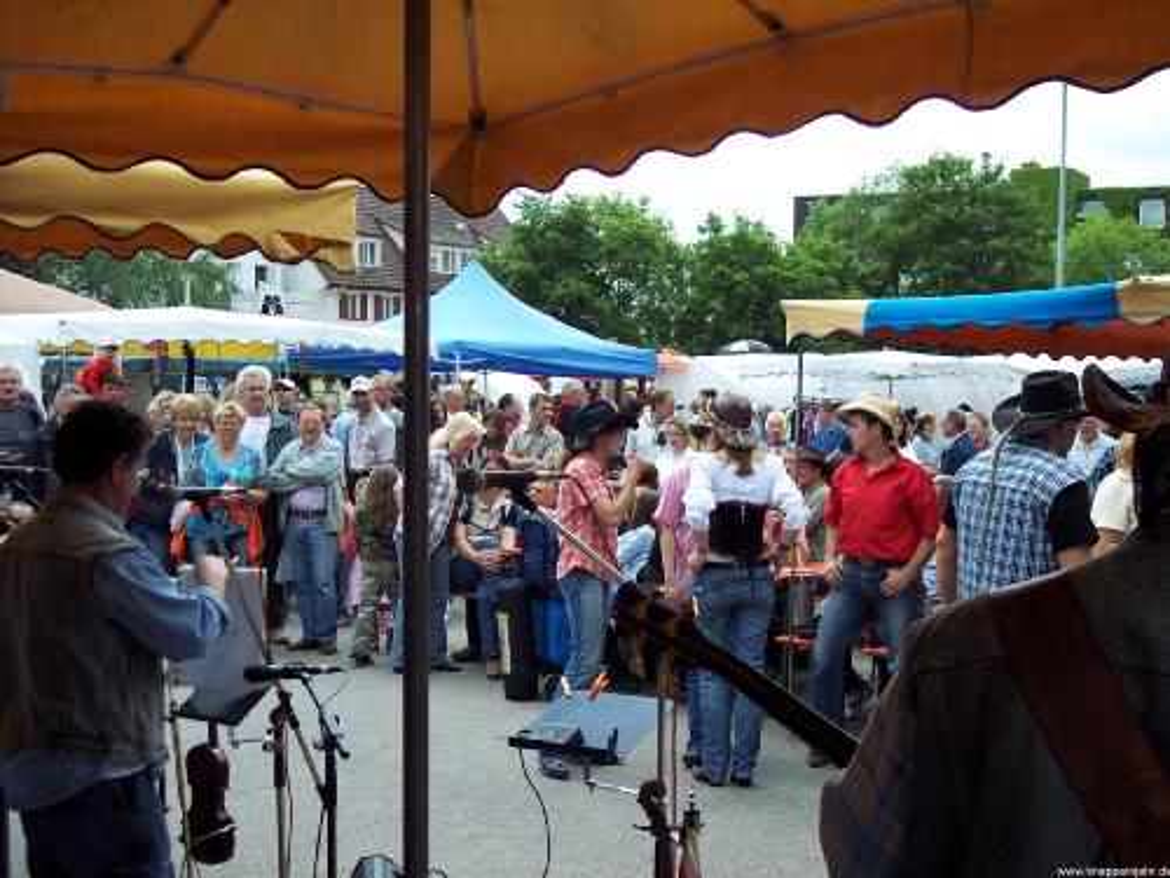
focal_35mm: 52
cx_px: 585
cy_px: 439
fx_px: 1758
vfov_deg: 28.0
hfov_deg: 36.8
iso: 100
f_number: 4
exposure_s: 1/350
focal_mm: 10.7
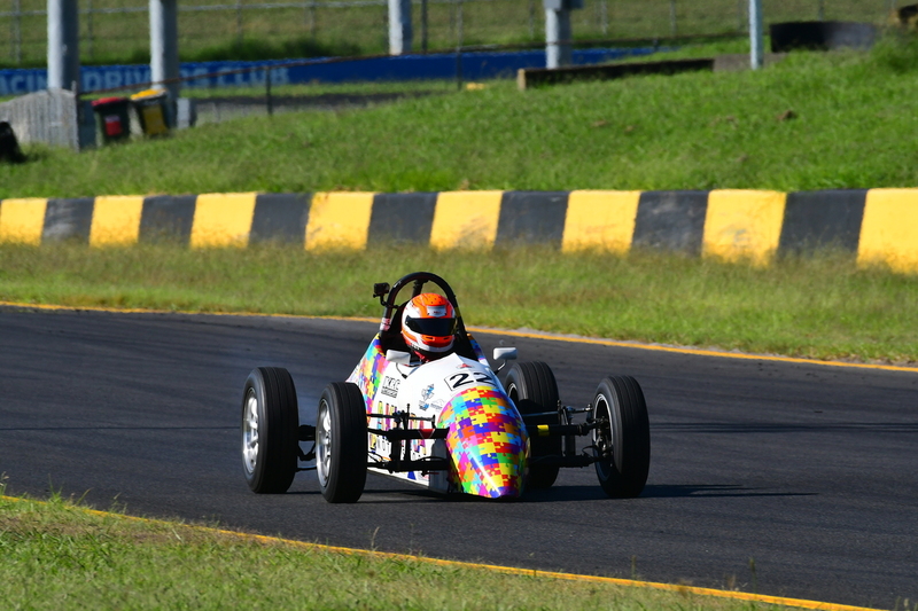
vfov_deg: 1.9
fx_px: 18355
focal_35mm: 720
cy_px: 306
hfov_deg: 2.9
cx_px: 459
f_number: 13
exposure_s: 1/640
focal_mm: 480
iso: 500
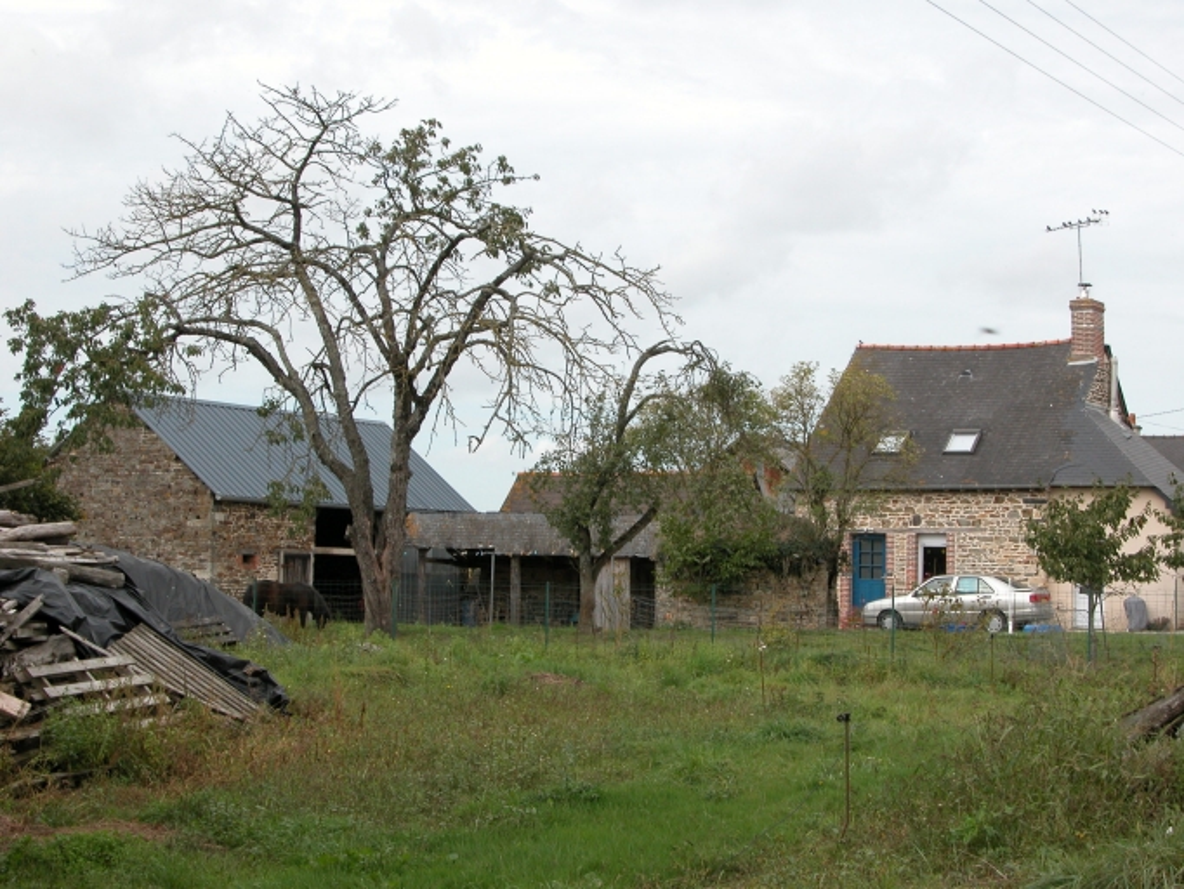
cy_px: 444
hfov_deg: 27.8
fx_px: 2395
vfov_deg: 21.0
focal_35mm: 70
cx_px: 592
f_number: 5.9
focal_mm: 17.8
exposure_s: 1/210
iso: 100
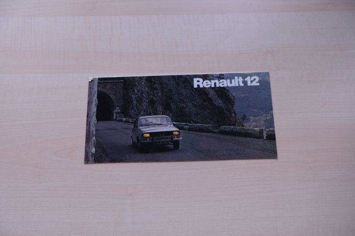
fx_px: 394
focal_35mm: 40
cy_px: 118
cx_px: 178
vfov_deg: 33.4
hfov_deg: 48.5
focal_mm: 26.5
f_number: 3.2
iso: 320
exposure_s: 1/60
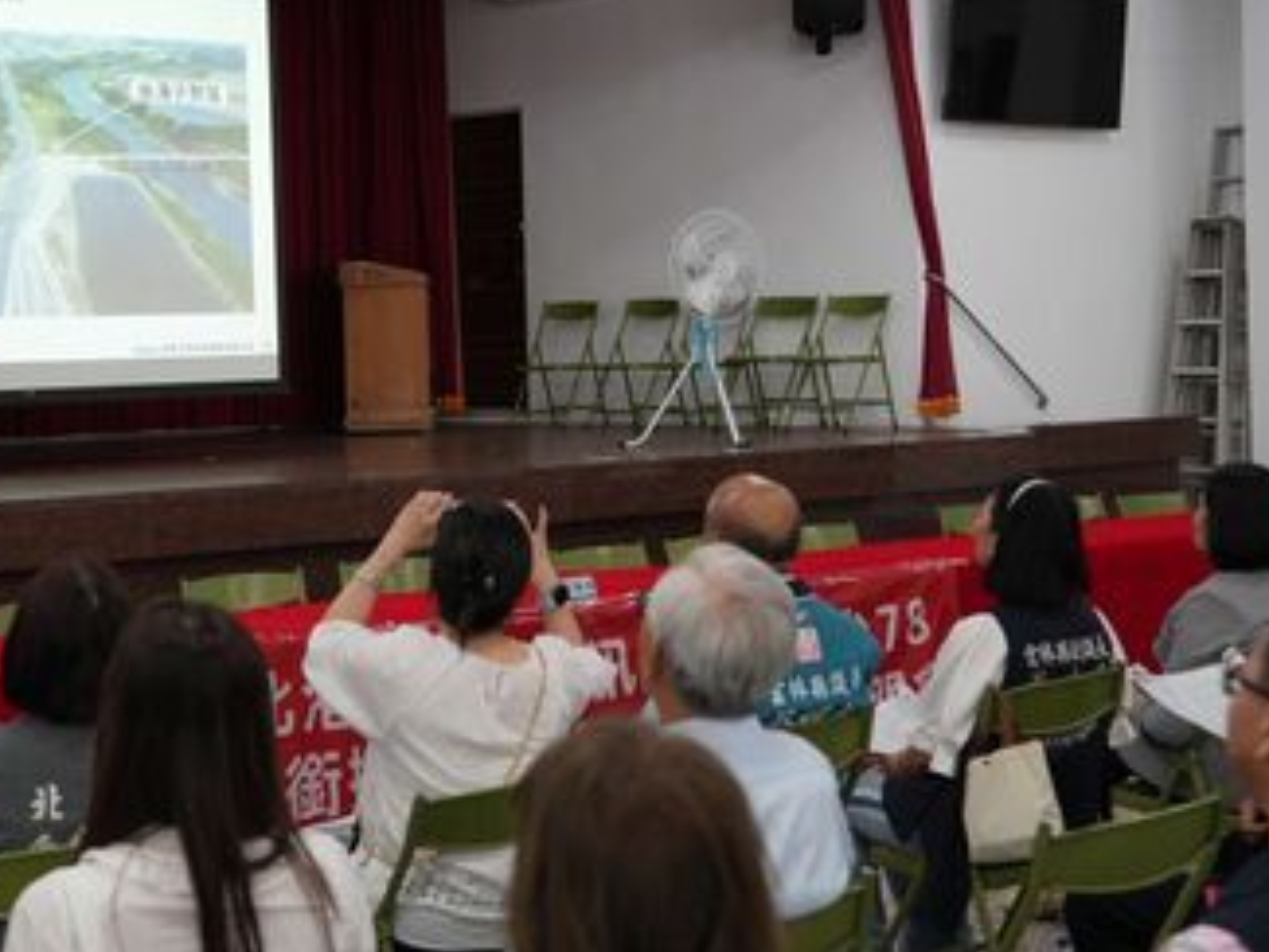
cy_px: 332
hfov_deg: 34.9
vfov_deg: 26.5
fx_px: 2017
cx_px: 551
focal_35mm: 55
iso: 1600
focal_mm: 31
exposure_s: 1/160
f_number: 4
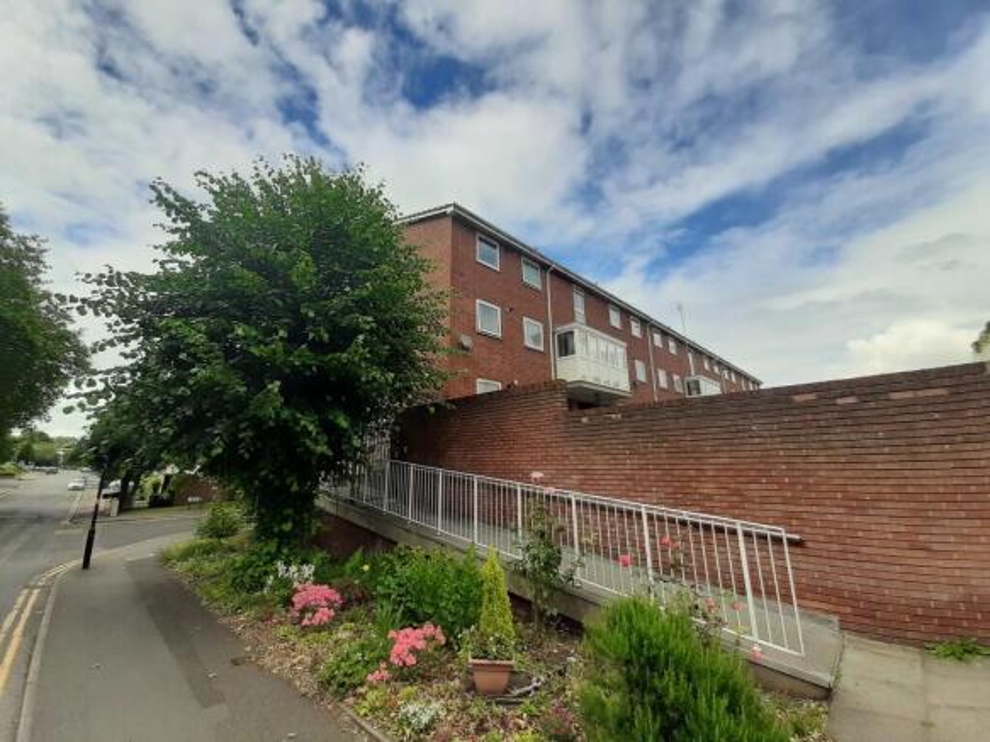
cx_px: 495
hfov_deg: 106.2
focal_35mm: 13
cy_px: 371
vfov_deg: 89.9
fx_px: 372
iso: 40
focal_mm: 1.42
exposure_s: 1/1134
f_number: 2.2
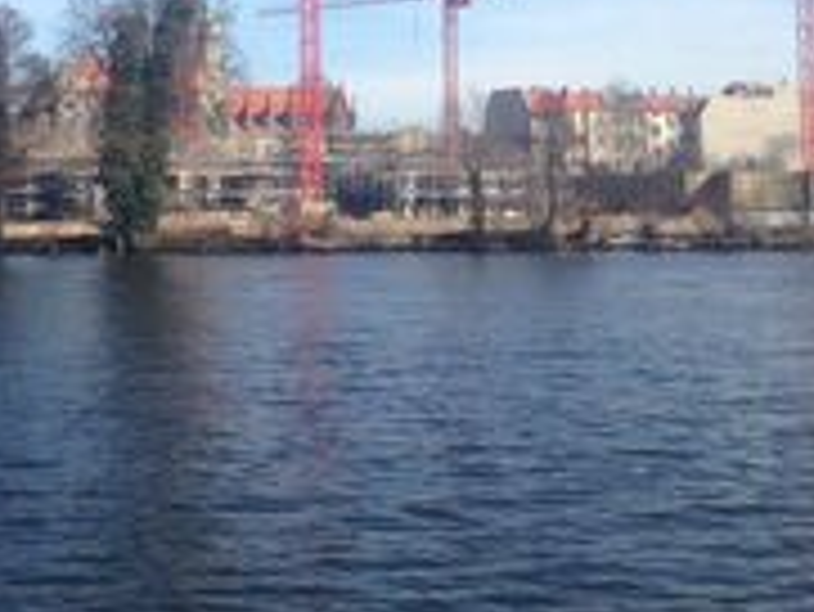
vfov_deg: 19.7
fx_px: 1718
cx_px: 135
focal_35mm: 73
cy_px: 36
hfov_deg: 26.1
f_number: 2.4
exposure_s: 1/1323
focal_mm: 4.12
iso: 50
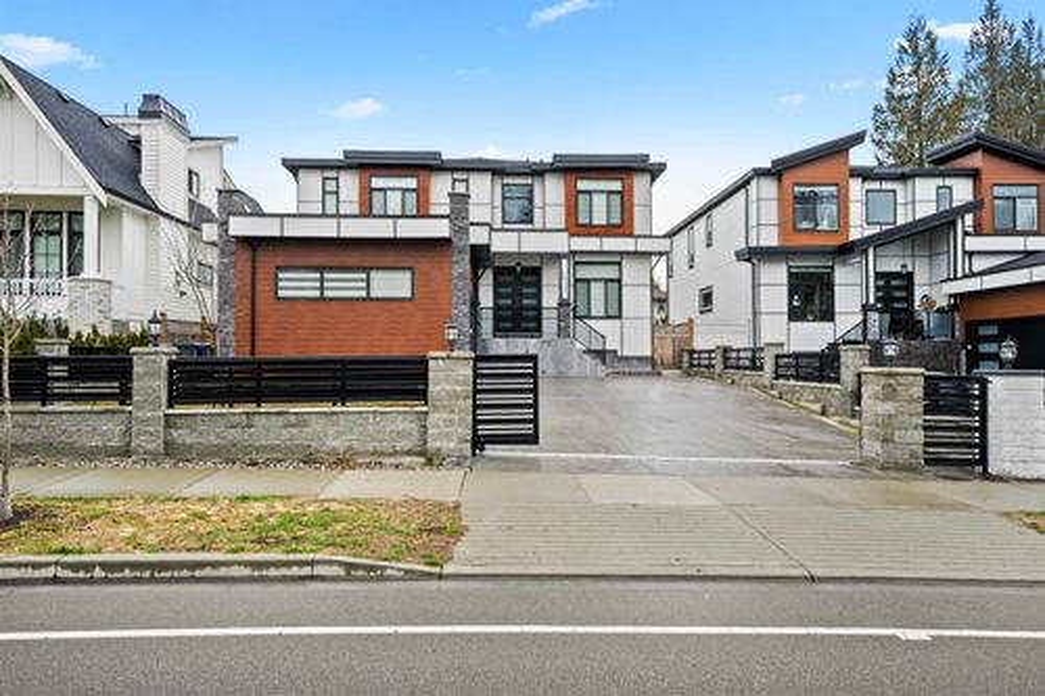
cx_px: 522
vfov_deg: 53.1
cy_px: 348
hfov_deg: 73.8
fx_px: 696
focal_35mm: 24
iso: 400
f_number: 6.3
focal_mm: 24
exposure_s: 1/100
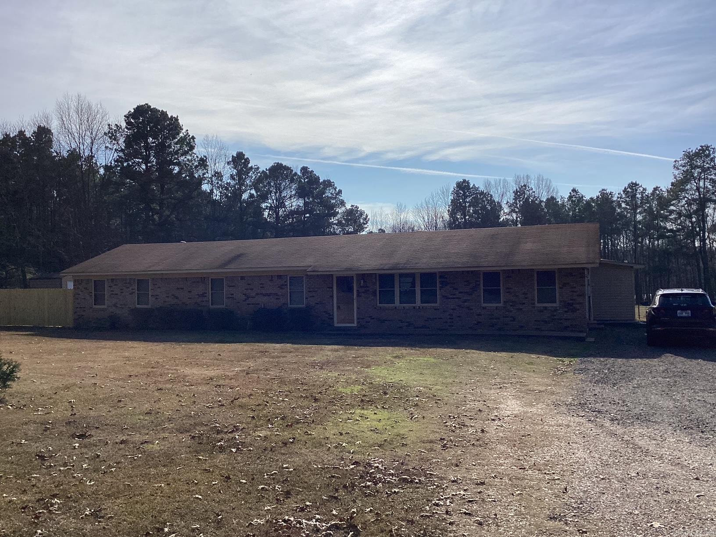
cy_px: 268
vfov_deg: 45.4
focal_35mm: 31
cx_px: 358
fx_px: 641
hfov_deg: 58.4
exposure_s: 1/4808
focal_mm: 3.3
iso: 25
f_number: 2.4
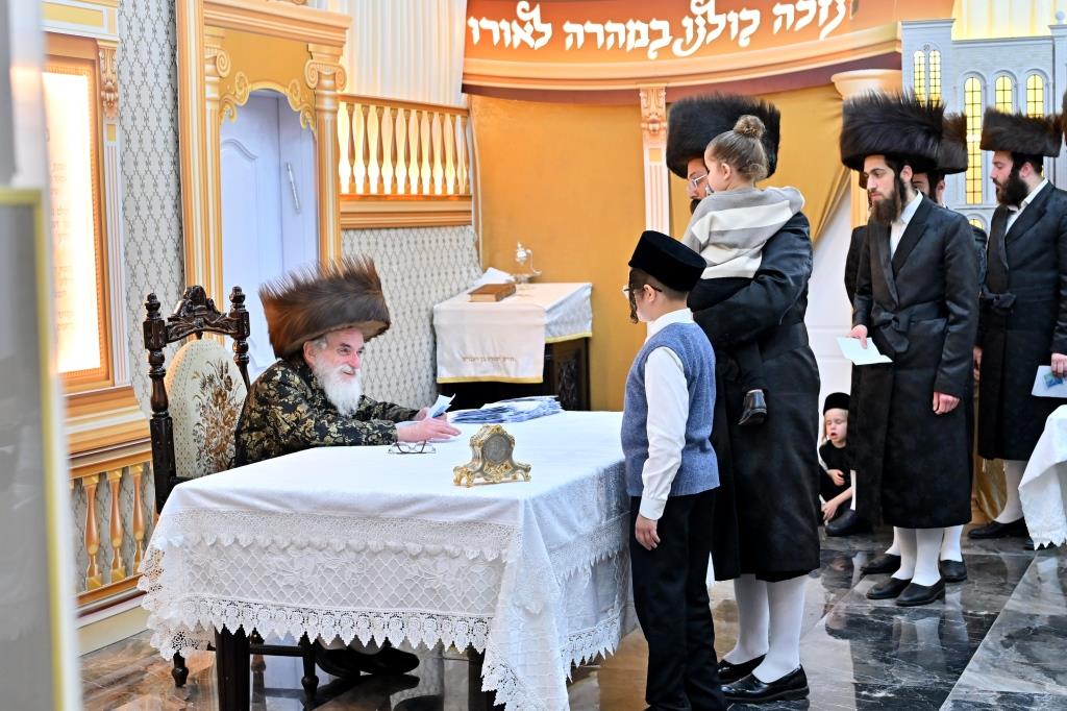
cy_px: 356
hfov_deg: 31.4
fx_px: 1896
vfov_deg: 21.2
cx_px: 534
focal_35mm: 64
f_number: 4
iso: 640
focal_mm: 43
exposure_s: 1/250
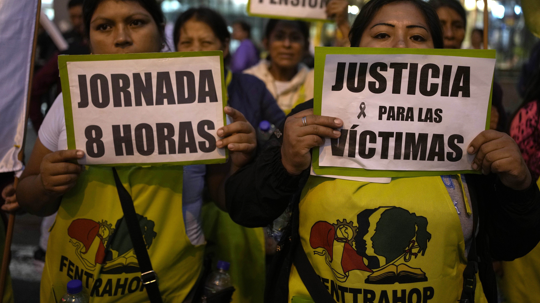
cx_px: 292
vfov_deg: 29.0
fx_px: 587
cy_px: 125
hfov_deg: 49.3
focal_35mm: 41
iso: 2000
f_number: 2.5
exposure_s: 1/160
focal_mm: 35
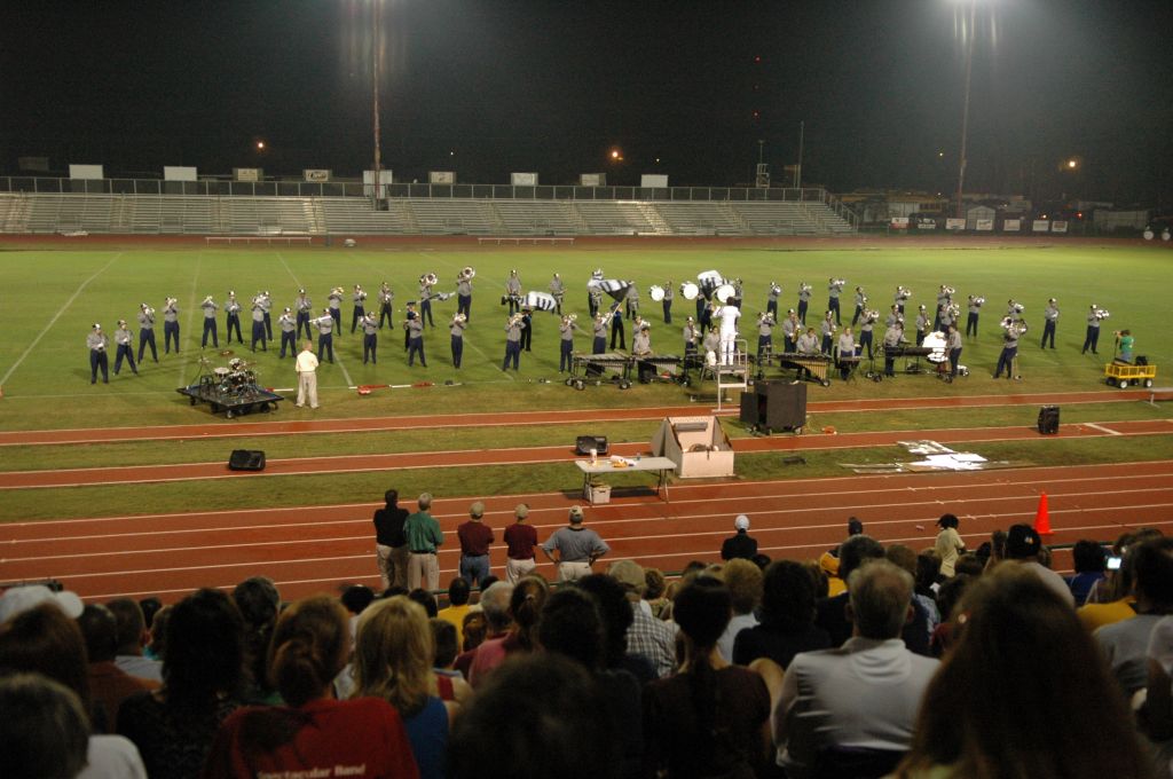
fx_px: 1269
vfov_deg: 34.1
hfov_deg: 49.6
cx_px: 586
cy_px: 390
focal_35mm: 39
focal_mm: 26
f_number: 2.8
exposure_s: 1/60
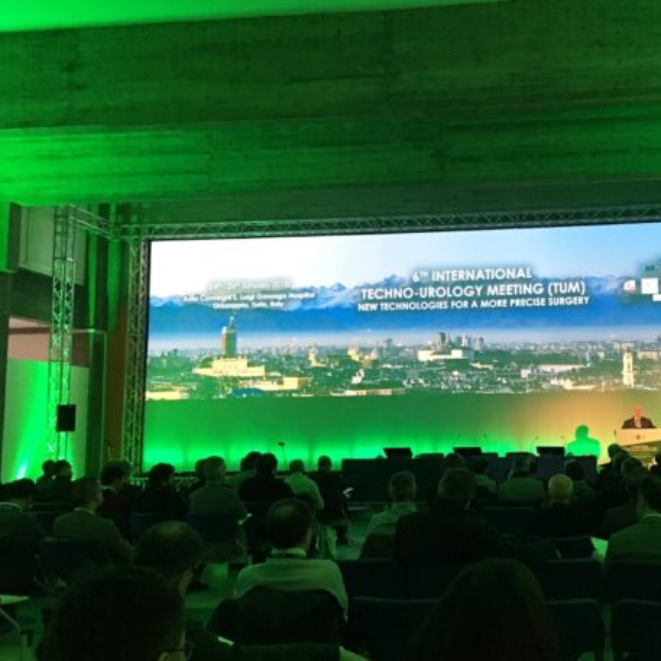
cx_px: 492
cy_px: 334
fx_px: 843
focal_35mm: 39
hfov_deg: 41.6
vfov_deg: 42.8
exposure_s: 1/10
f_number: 2.2
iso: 80
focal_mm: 4.15
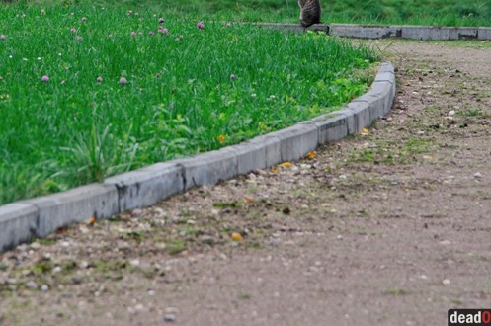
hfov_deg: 6.3
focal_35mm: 326
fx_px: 4440
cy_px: 46
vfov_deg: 4.2
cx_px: 183
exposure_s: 1/200
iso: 250
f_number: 8
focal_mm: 120
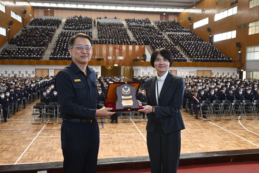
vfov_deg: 39.2
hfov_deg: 56.1
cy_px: 86
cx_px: 130
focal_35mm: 34
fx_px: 243
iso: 3200
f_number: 4.5
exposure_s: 1/160
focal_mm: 22.5
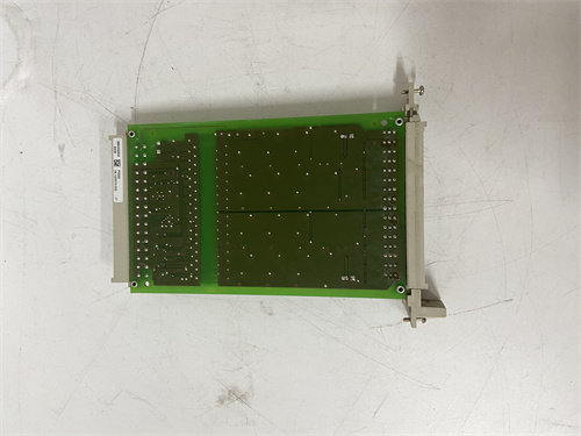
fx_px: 436
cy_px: 218
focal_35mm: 26
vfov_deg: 53.1
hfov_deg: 67.3
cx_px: 290
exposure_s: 1/50
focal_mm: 4.25
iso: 100
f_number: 1.8
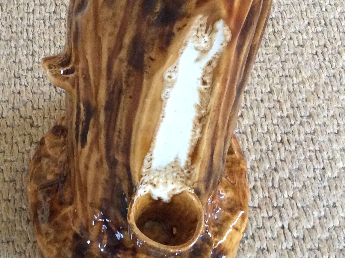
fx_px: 716
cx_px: 116
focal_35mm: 72
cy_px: 90
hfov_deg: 26.9
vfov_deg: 20.3
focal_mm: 3.3
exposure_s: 1/25
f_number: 2.4
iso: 320
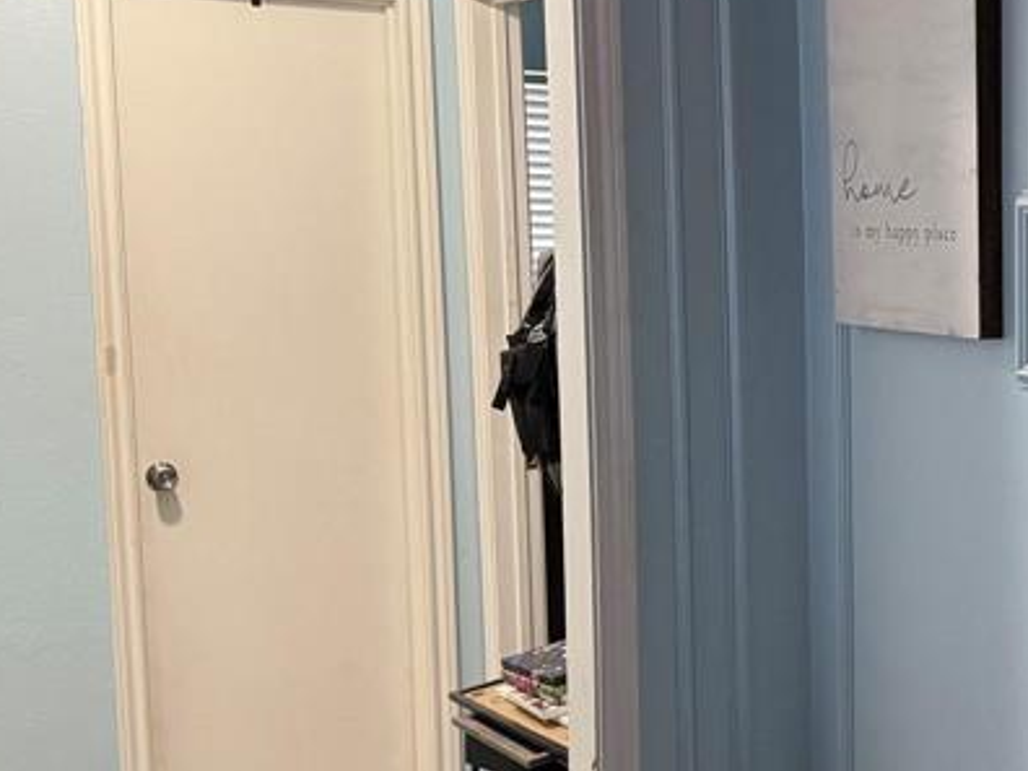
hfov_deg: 28.4
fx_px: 1841
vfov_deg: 23.6
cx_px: 1127
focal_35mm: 62
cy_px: 459
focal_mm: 6.76
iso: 320
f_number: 1.78
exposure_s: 1/60
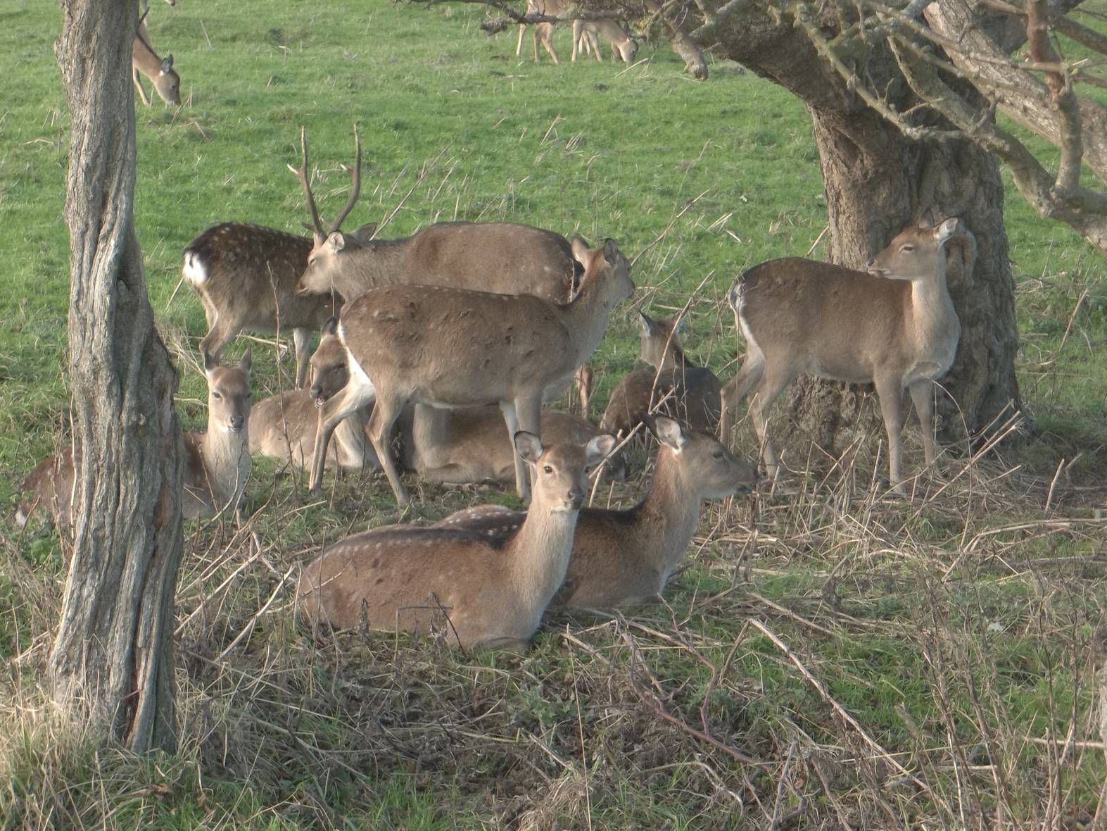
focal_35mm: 119
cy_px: 422
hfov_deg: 16.5
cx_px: 557
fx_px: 3806
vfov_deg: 12.5
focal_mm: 21
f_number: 5.1
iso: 151
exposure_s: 1/60
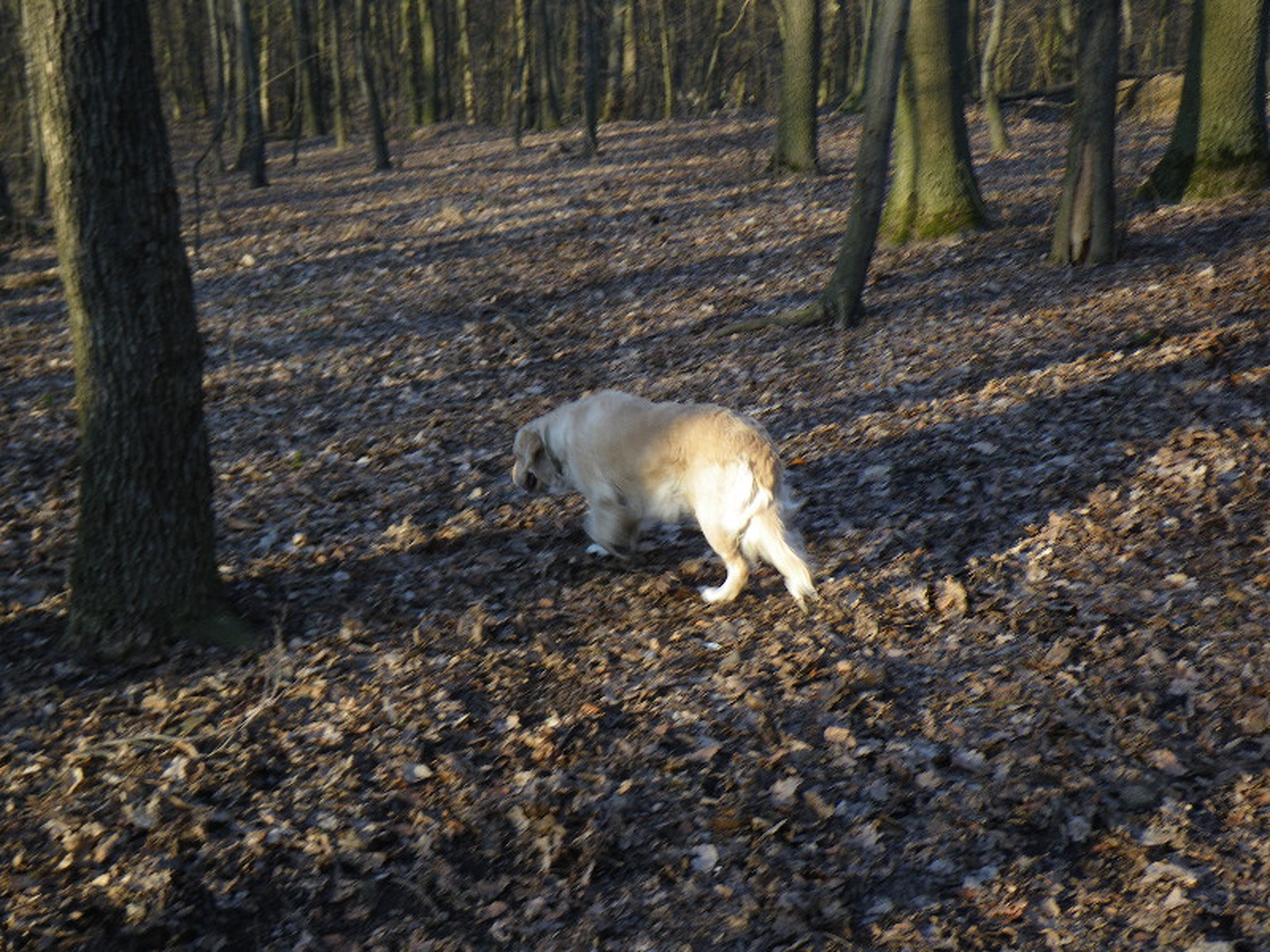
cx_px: 635
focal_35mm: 42
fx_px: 1541
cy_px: 476
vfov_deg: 34.3
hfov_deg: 44.8
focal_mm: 7.5
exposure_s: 1/60
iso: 64
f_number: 4.2
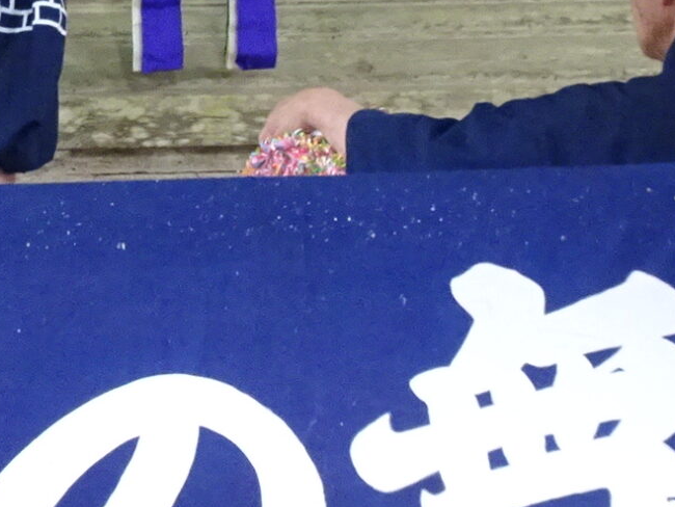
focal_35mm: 189
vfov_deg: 7.6
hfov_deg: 10.3
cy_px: -372
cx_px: -78
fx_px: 3687
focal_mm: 8.18
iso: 800
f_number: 4.5
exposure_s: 1/20
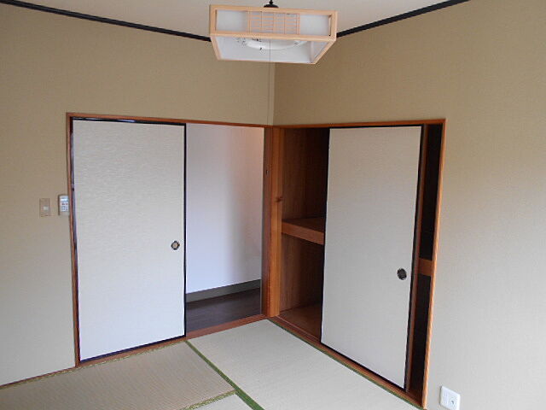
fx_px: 410
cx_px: 273
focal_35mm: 26
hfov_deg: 67.3
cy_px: 205
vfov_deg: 53.1
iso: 100
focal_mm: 4.6
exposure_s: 1/30
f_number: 3.2
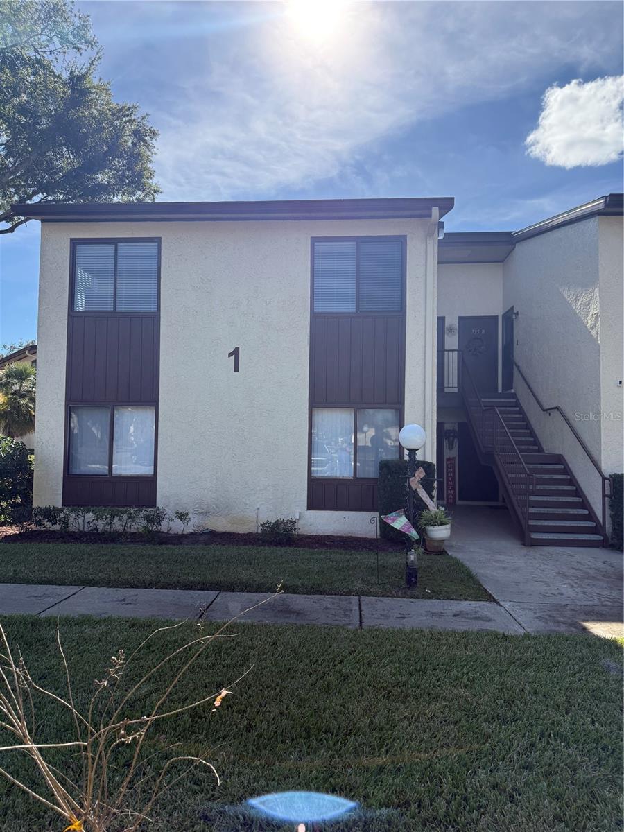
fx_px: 577
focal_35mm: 24
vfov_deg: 71.6
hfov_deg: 56.8
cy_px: 416
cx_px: 312
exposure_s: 1/4673
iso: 100
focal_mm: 6.76
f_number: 1.78
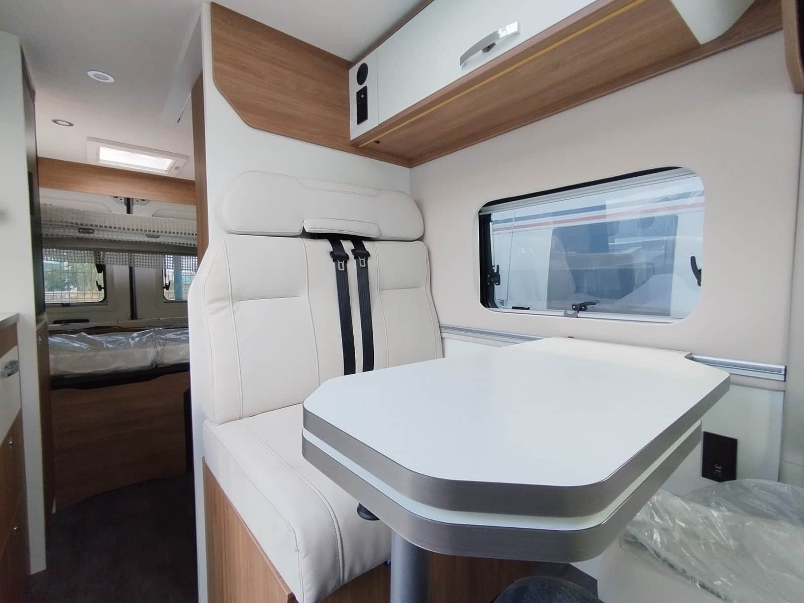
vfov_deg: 78.1
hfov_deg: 94.5
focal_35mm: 16
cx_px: 402
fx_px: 372
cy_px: 302
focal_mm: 1.65
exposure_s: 1/100
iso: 60
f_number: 2.2
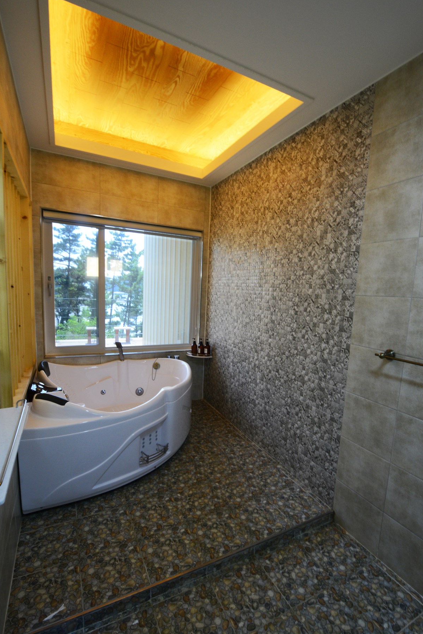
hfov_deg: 70.4
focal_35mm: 17
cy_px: 328
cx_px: 224
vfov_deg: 93.2
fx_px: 300
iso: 500
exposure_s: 1/15
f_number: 11
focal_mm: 15
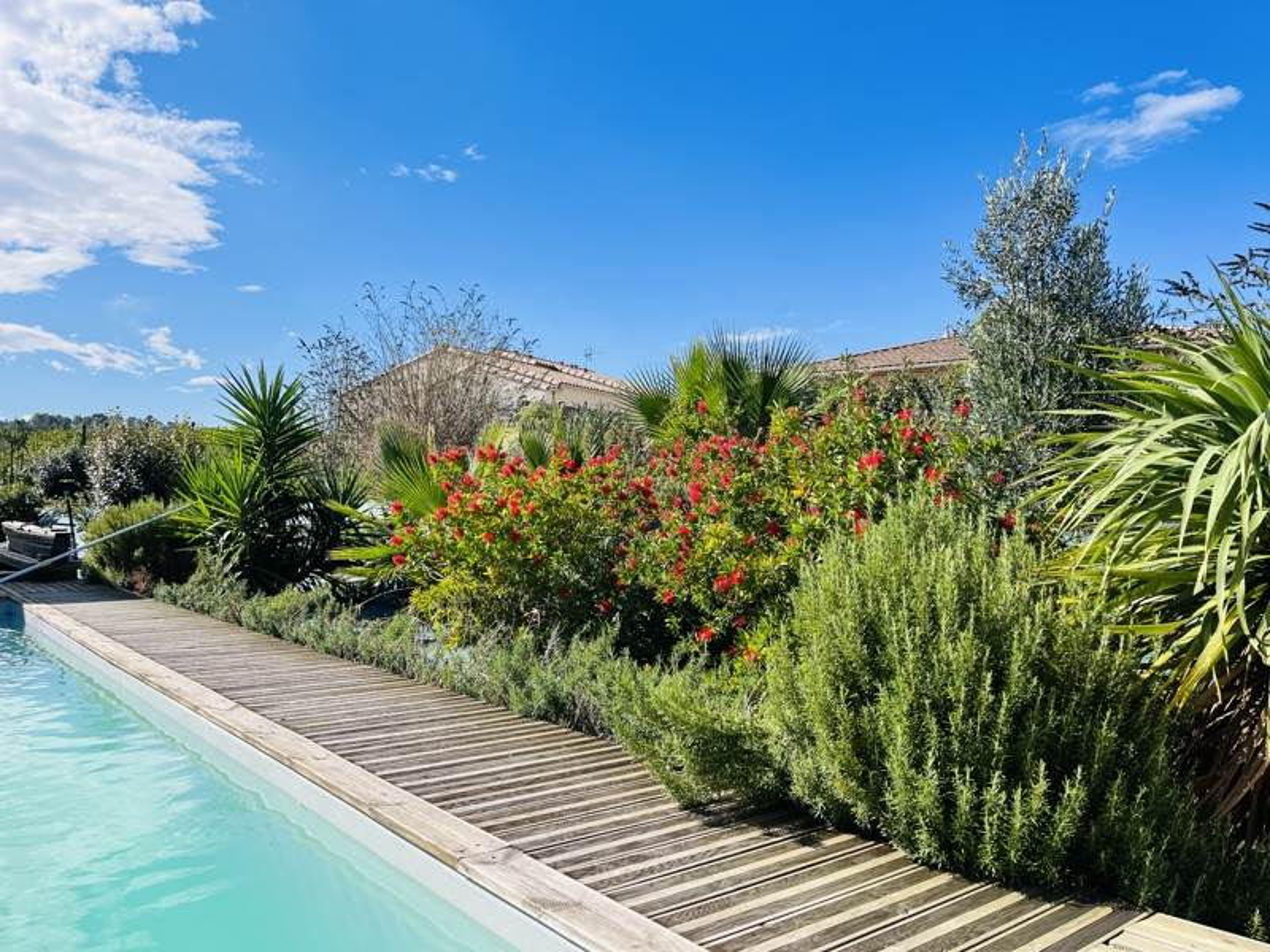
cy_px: 476
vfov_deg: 53.1
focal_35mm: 26
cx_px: 635
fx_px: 954
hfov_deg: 67.3
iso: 50
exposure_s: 1/3135
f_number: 1.6
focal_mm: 5.1
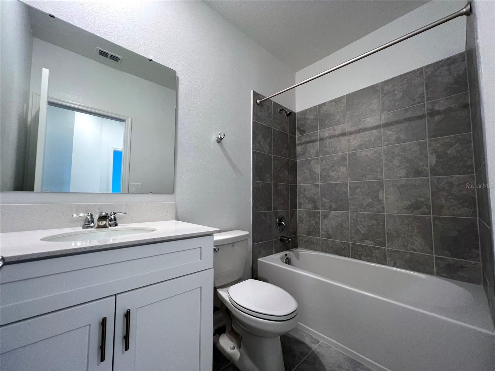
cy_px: 186
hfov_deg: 106.2
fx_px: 186
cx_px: 248
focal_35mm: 13
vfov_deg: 89.9
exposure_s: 1/60
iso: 160
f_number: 1.8
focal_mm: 1.57
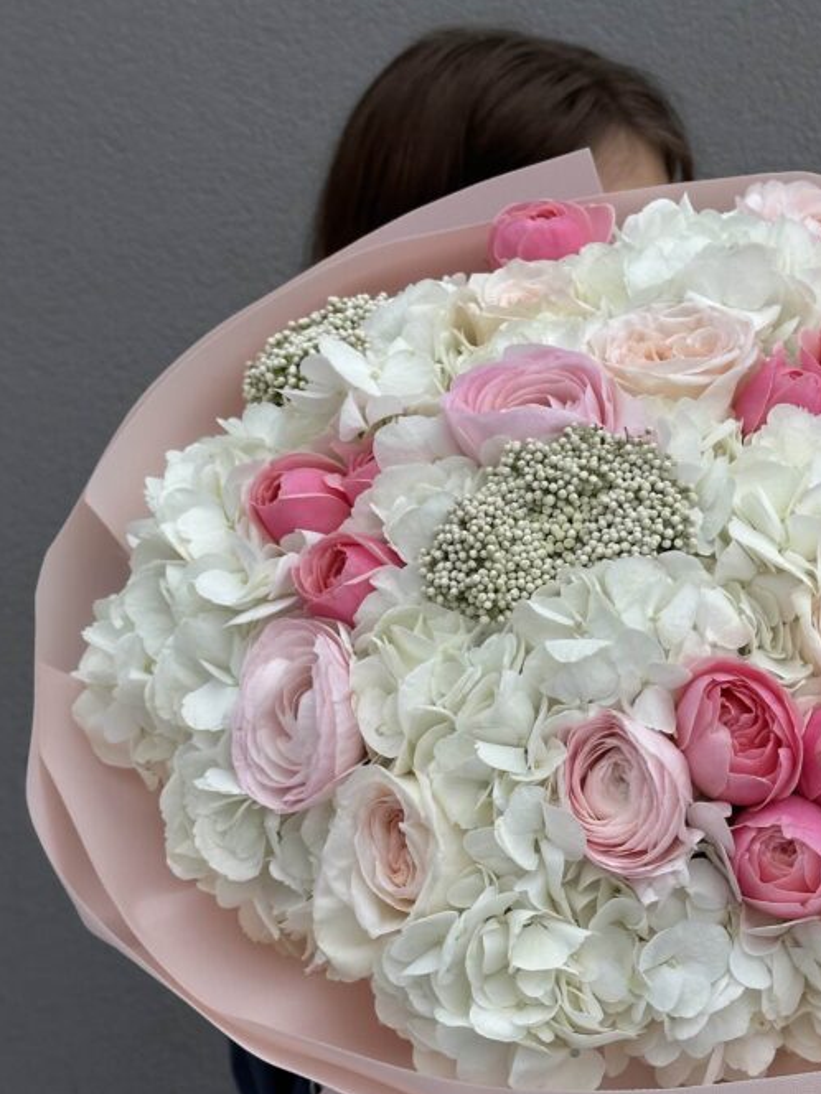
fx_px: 2340
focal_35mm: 74
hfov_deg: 19.8
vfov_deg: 26.3
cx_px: 539
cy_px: 559
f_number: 1.8
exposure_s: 1/242
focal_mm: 6.9
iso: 50
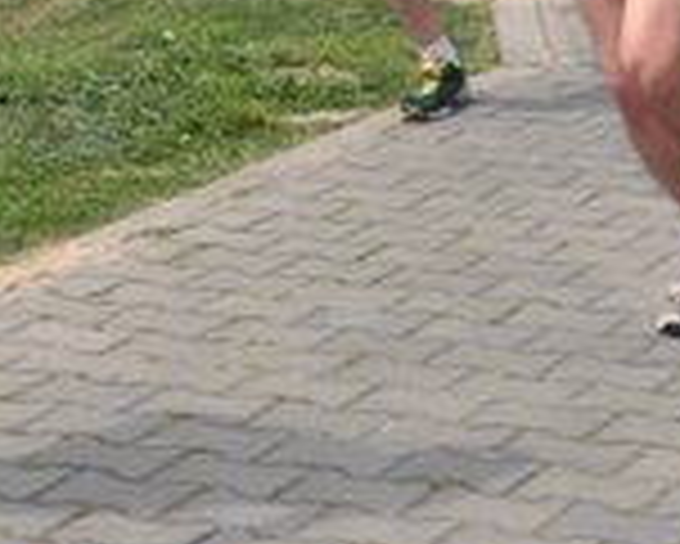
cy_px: -108
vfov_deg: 8.7
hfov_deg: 11.0
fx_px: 3524
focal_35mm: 175
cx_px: 410
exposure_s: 1/200
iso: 800
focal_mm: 29
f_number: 25
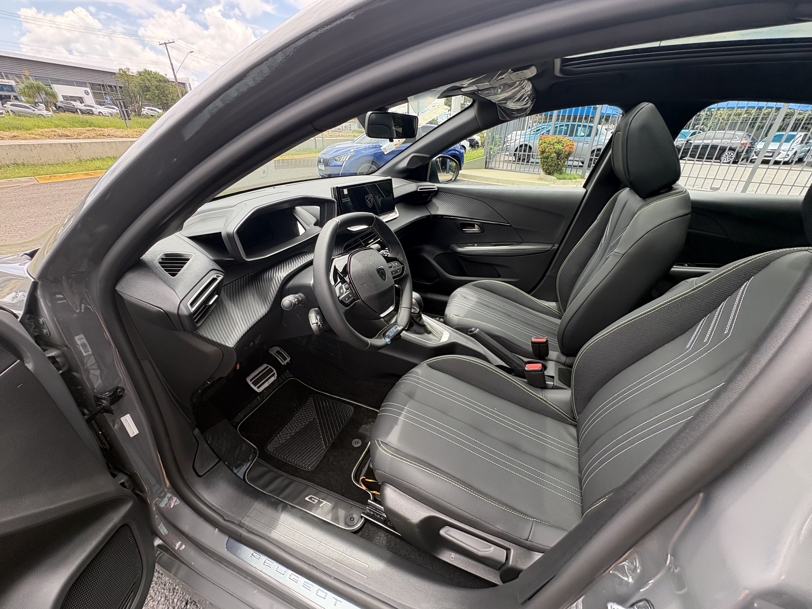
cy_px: 304
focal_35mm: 14
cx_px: 406
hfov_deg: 102.1
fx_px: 328
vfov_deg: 85.7
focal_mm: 2.22
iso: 64
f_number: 2.2
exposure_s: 1/226
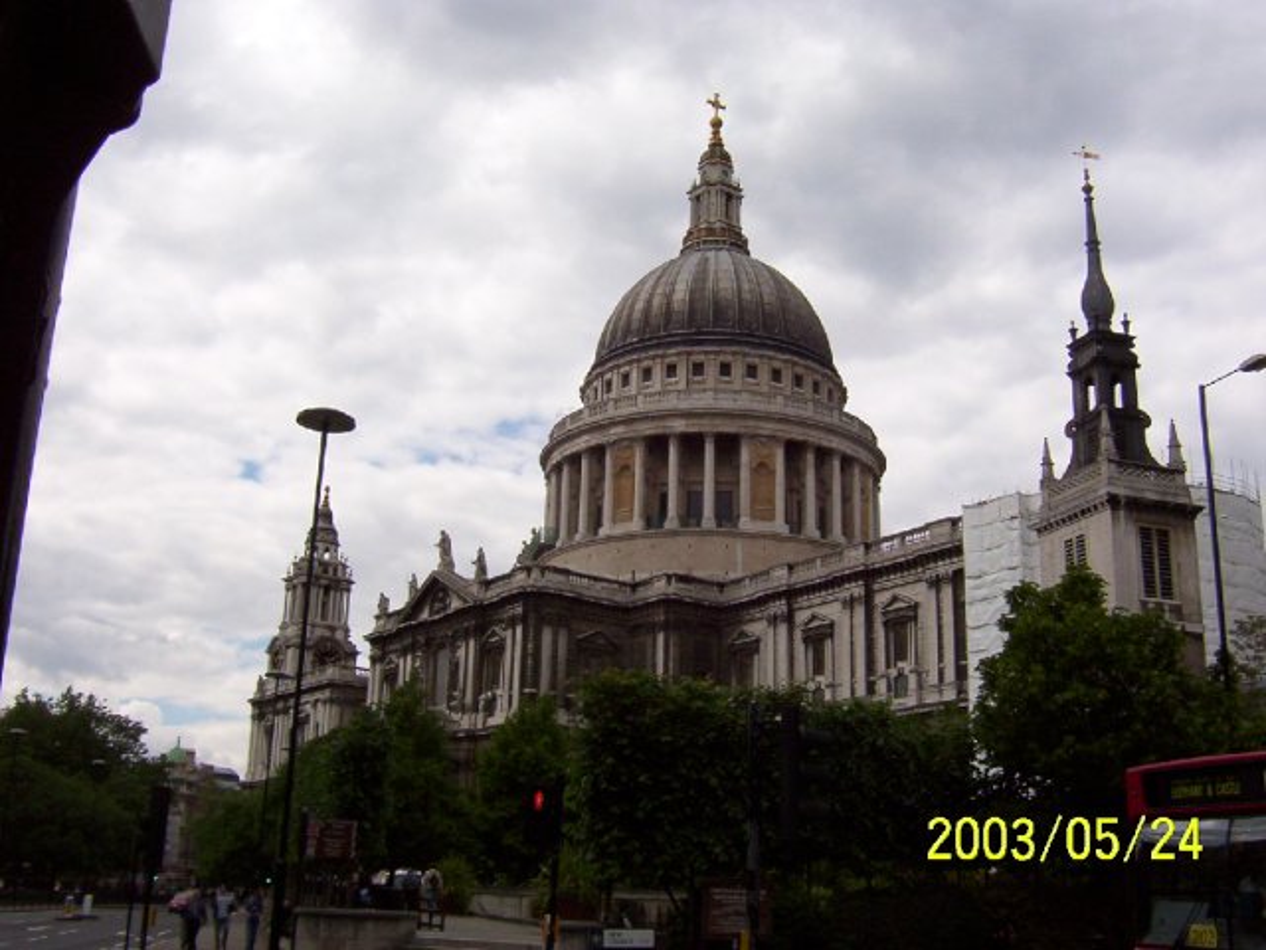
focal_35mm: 36
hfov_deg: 51.4
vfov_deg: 39.7
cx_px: 633
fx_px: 1317
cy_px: 475
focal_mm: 5.54
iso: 100
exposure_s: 1/944
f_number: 5.24
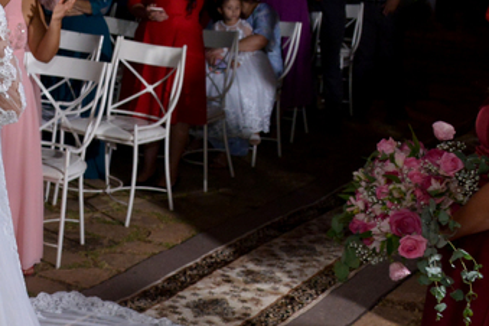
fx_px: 1154
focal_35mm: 85
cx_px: -248
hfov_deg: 20.4
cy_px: 45
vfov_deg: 15.9
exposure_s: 1/60
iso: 1600
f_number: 5.6
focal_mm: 24
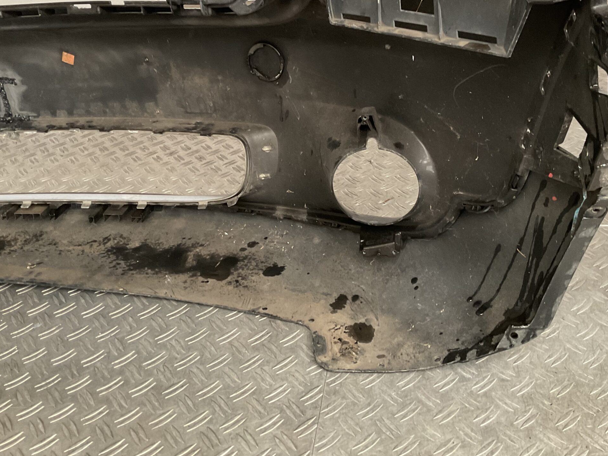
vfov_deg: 36.6
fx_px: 685
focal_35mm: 39
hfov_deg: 47.9
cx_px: 315
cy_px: 169
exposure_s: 1/50
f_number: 1.8
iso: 125
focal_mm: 3
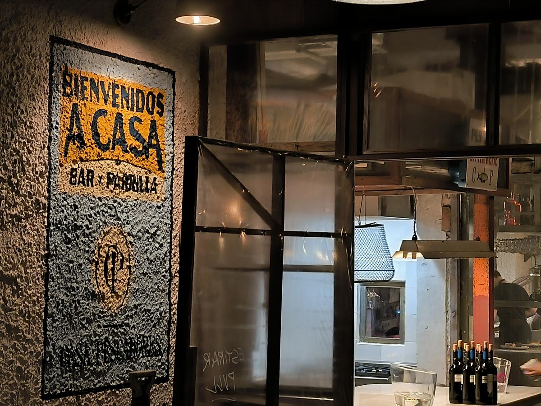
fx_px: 1360
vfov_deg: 17.0
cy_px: 203
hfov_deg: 22.5
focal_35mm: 87
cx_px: 270
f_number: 1.9
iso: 1000
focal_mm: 7.1
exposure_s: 1/50
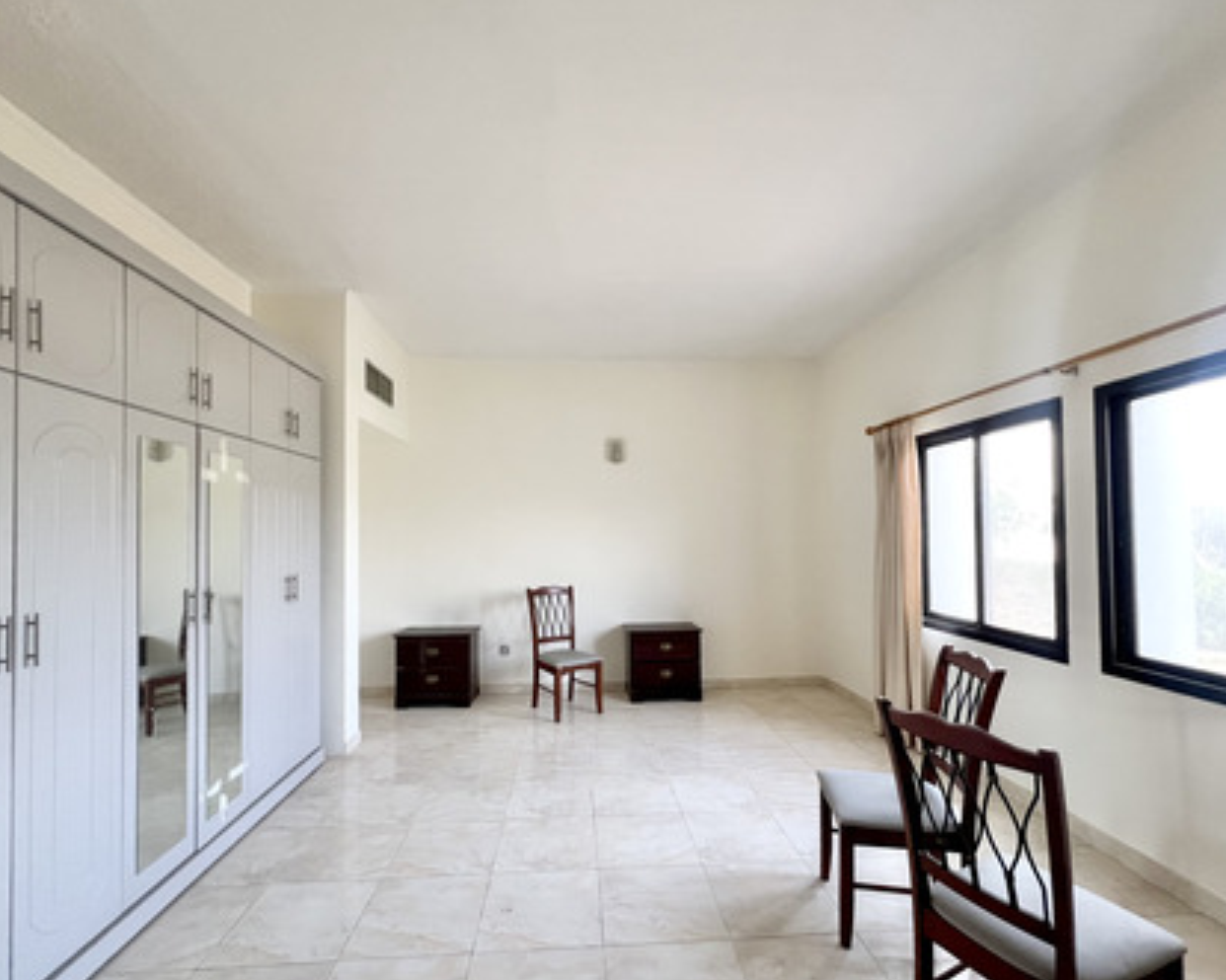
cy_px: 493
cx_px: 612
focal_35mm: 14
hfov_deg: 100.7
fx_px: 508
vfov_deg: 88.0
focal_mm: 1.57
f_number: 1.8
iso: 250
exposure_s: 1/85
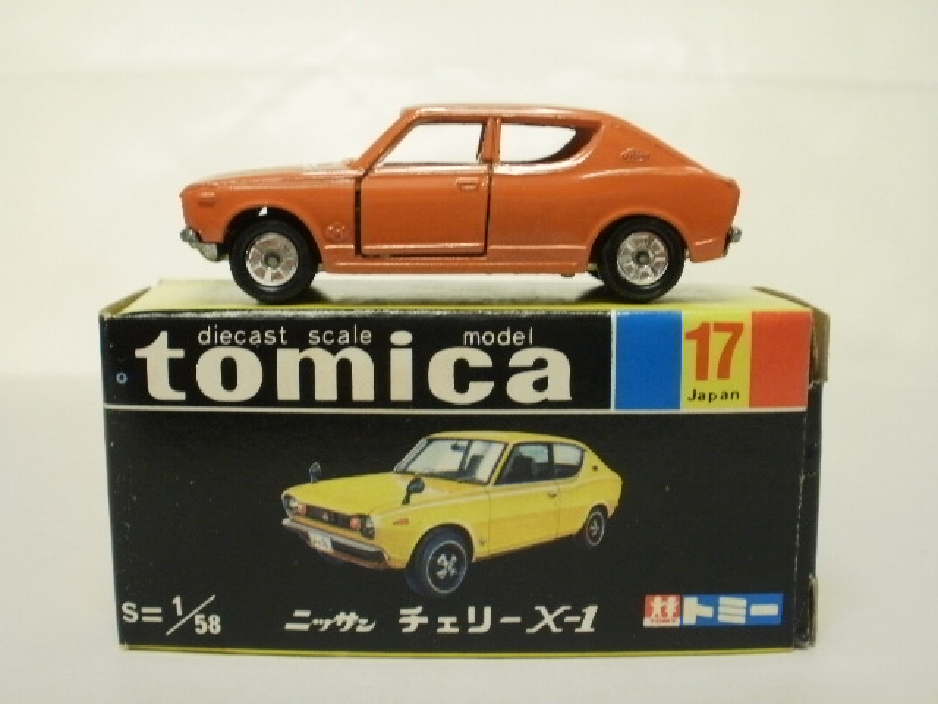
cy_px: 352
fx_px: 1192
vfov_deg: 32.9
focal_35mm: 44
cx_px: 469
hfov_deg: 42.9
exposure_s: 1/8
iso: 125
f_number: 4
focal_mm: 7.7
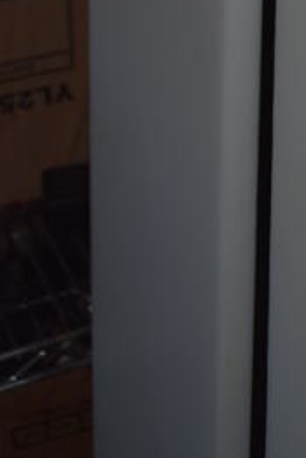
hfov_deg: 14.1
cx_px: 379
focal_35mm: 94
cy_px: -260
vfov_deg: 18.7
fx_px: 1197
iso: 140
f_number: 5
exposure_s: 1/200
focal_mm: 18
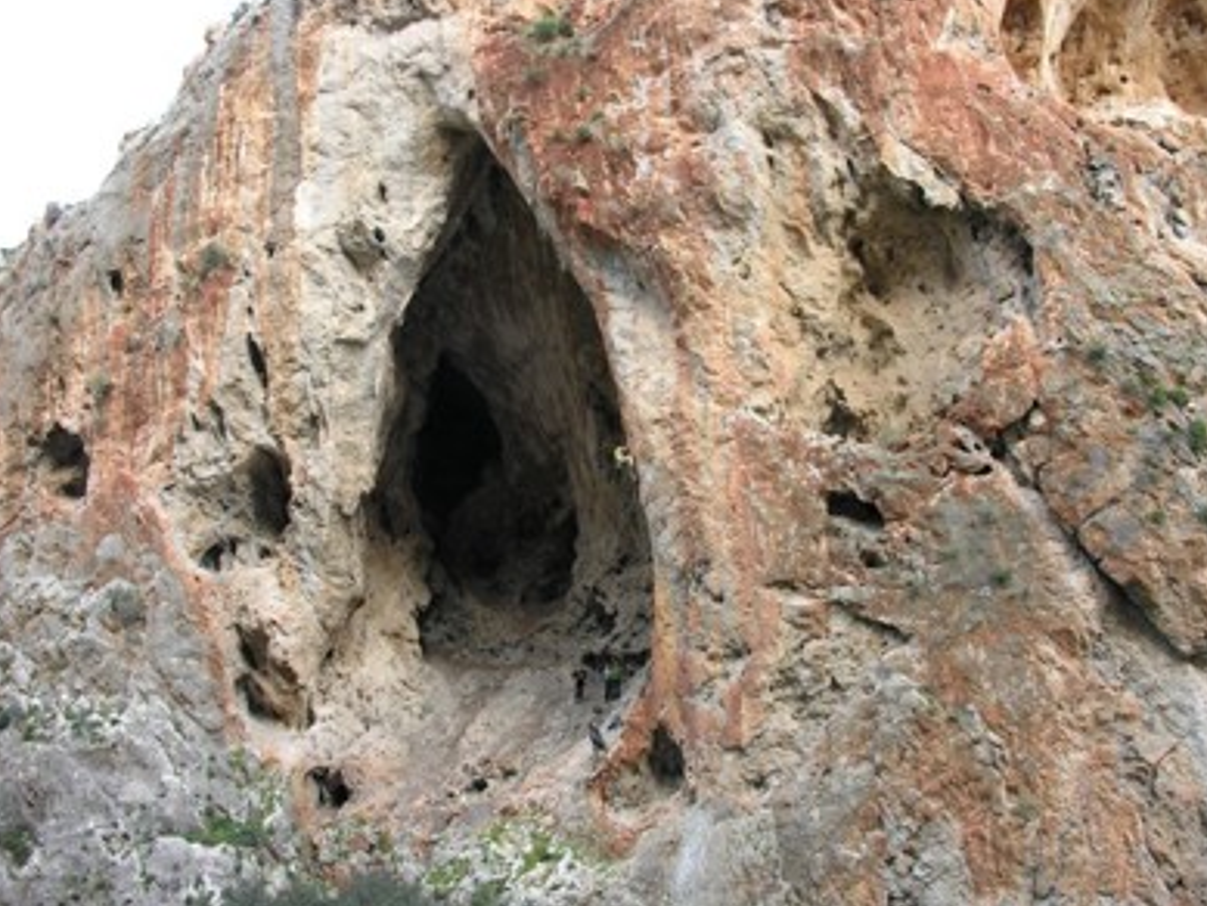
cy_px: 453
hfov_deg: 51.3
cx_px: 596
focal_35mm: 36
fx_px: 1256
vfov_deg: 39.7
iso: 50
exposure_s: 1/71.1
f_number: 2.8
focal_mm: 8.9
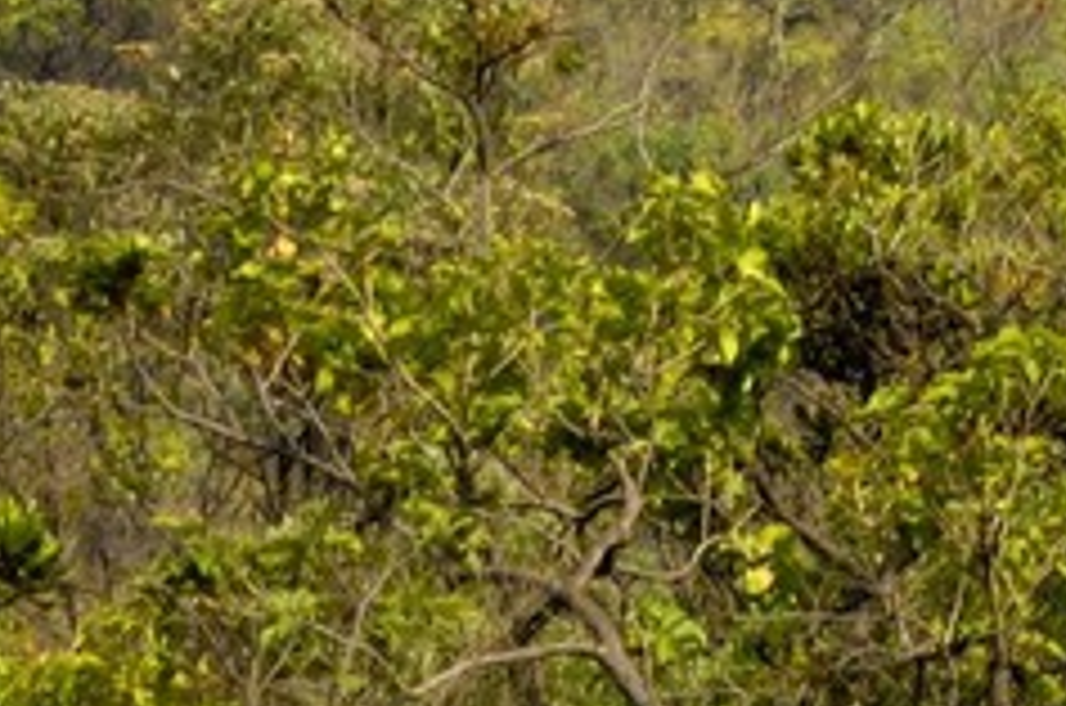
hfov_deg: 1.2
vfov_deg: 0.8
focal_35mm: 1773
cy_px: -1250
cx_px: 2690
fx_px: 52406
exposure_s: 1/100
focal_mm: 175
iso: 100
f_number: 12
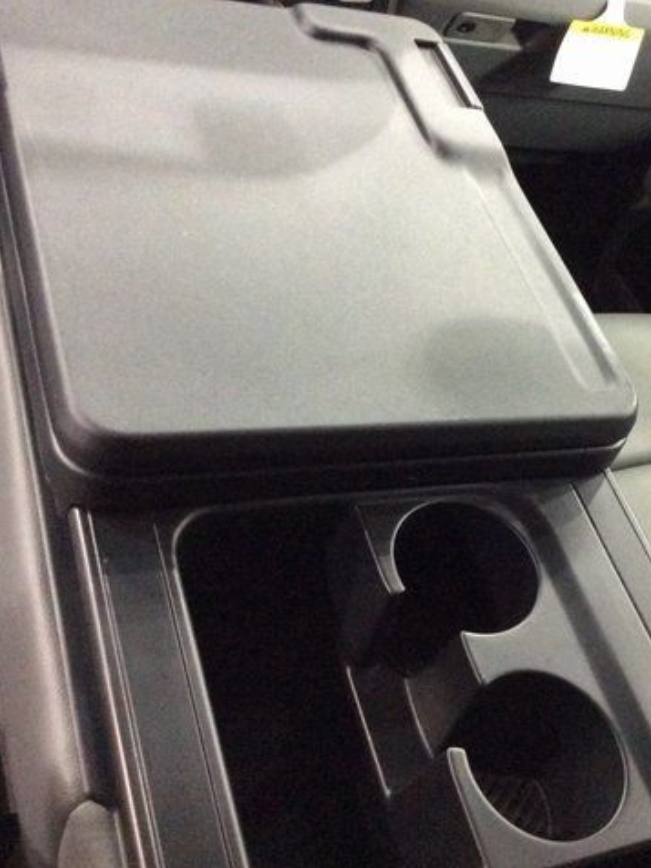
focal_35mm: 43
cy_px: 434
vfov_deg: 43.9
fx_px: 1078
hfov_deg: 33.2
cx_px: 447
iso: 400
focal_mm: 3.3
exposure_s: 1/15
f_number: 2.4
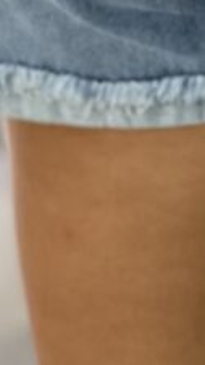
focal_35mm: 347
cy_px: -296
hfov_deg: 3.5
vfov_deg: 6.1
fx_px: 3356
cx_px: 399
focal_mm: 9
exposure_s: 1/120
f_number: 2.8
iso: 160
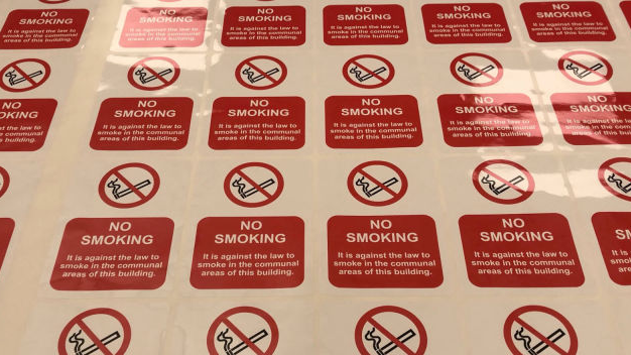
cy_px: 230
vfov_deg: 30.2
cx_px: 311
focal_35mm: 39
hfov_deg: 51.6
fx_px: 652
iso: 20
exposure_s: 1/157
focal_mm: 3.99
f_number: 1.8
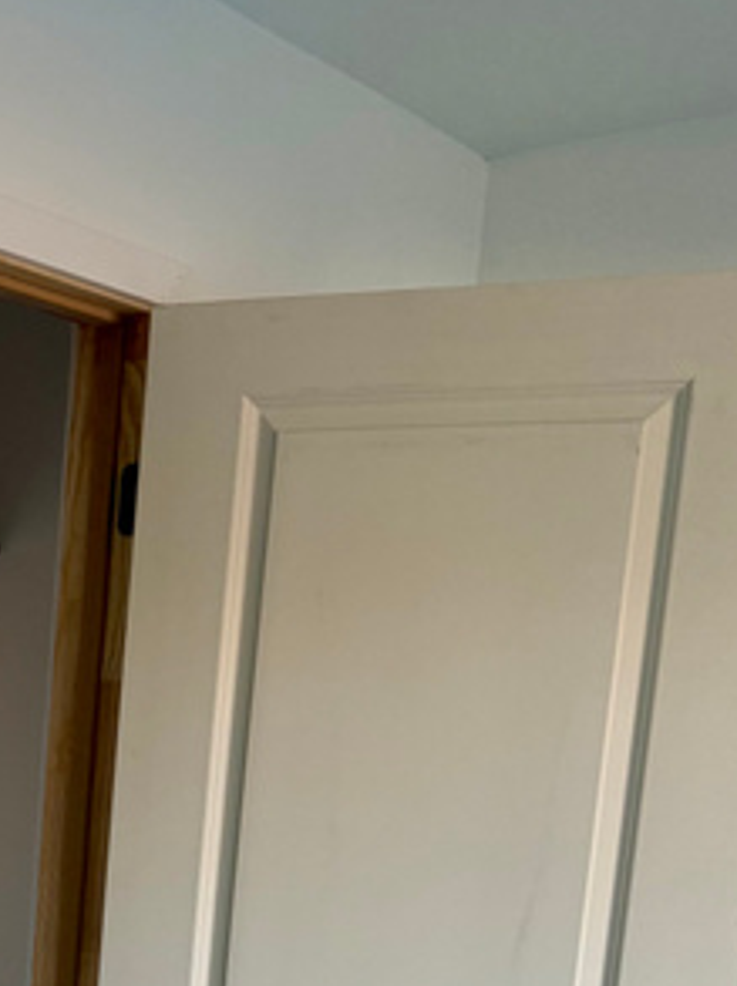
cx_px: -135
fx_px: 1792
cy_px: 1033
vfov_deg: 28.5
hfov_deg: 21.6
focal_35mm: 63
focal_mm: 6.76
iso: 200
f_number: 1.78
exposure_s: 1/121
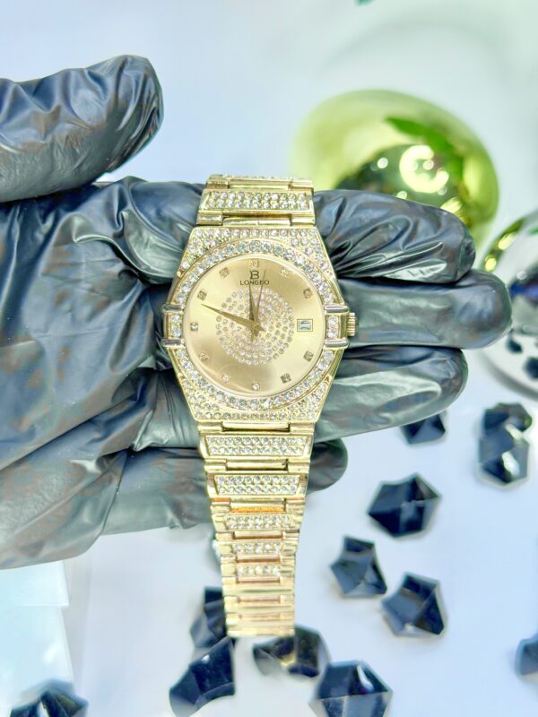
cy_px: 358
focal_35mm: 48
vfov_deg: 39.7
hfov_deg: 30.3
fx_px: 995
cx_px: 269
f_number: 1.78
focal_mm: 6.76
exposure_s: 1/141
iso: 50
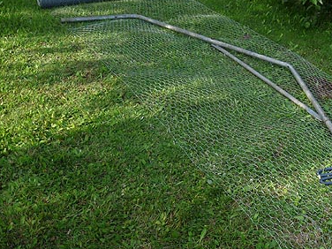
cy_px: 132
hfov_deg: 40.2
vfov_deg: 31.5
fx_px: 441
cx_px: 244
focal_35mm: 46
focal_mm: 4.8
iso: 100
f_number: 4
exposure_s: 1/160
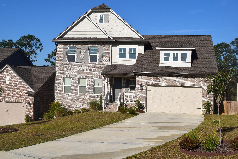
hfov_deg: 42.3
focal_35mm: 46
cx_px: 119
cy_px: 80
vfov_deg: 28.9
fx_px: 307
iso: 200
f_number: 11
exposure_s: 1/500
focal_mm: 31
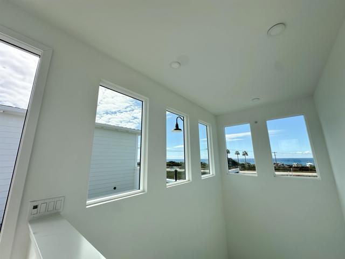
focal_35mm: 14
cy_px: 130
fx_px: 140
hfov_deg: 102.1
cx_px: 172
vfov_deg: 85.7
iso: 50
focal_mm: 2.22
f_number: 2.2
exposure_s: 1/2020
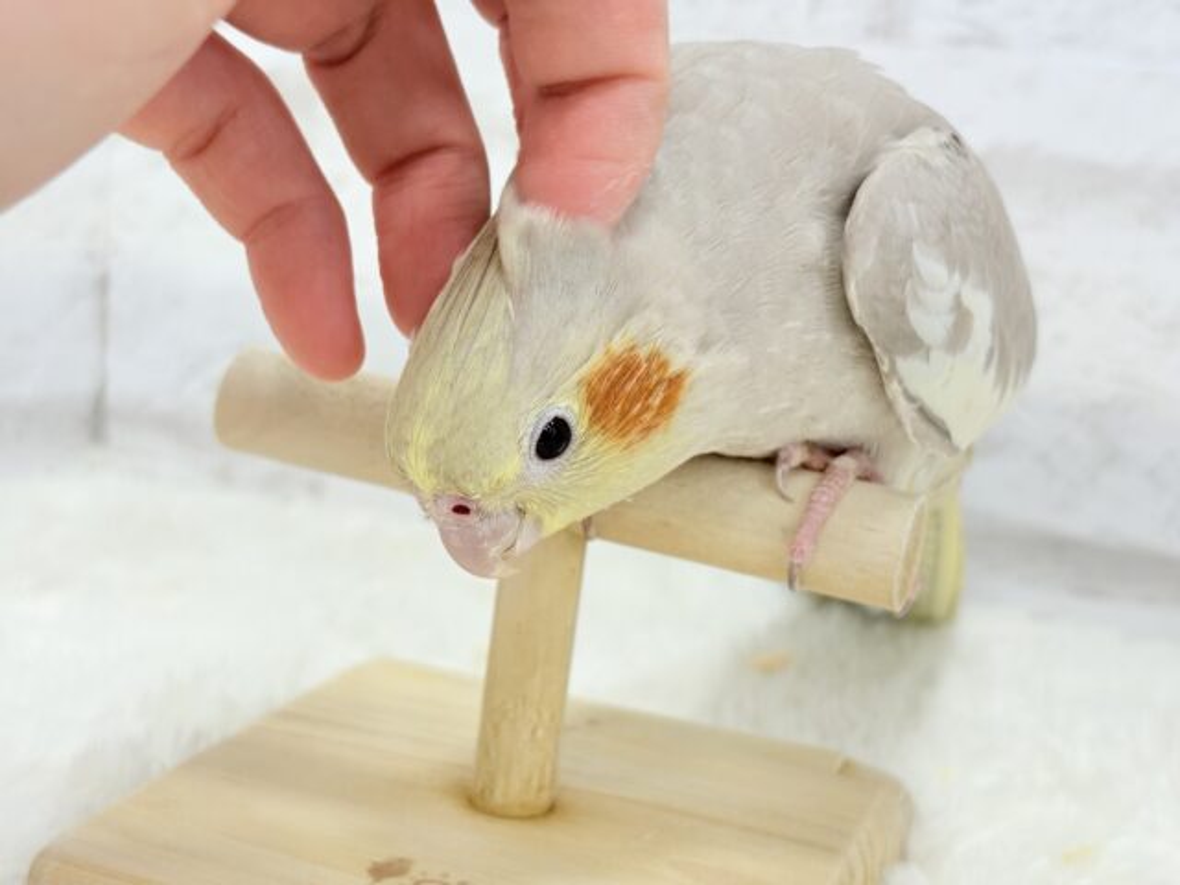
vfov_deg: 28.0
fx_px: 1773
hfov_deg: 36.8
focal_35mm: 52
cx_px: 590
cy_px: 442
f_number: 1.6
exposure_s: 1/50
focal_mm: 5.96
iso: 50
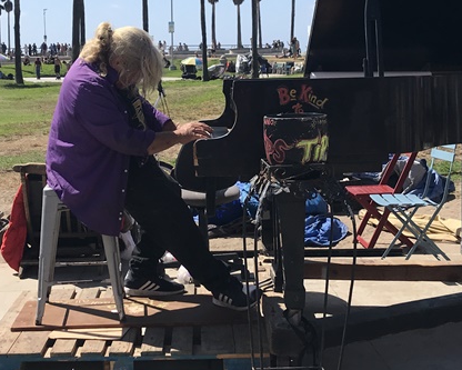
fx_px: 862
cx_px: 198
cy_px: 132
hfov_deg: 30.0
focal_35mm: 63
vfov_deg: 24.1
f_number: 1.8
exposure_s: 1/2994
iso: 20
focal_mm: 3.99
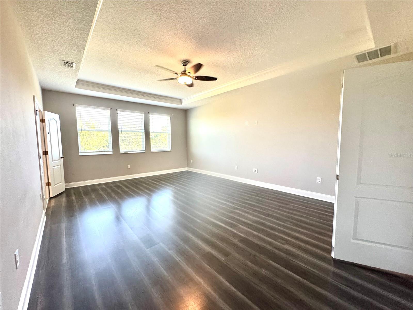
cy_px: 155
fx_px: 167
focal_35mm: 14
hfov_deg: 102.1
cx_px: 206
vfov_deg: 85.7
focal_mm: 2.22
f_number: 2.2
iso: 320
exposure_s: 1/120
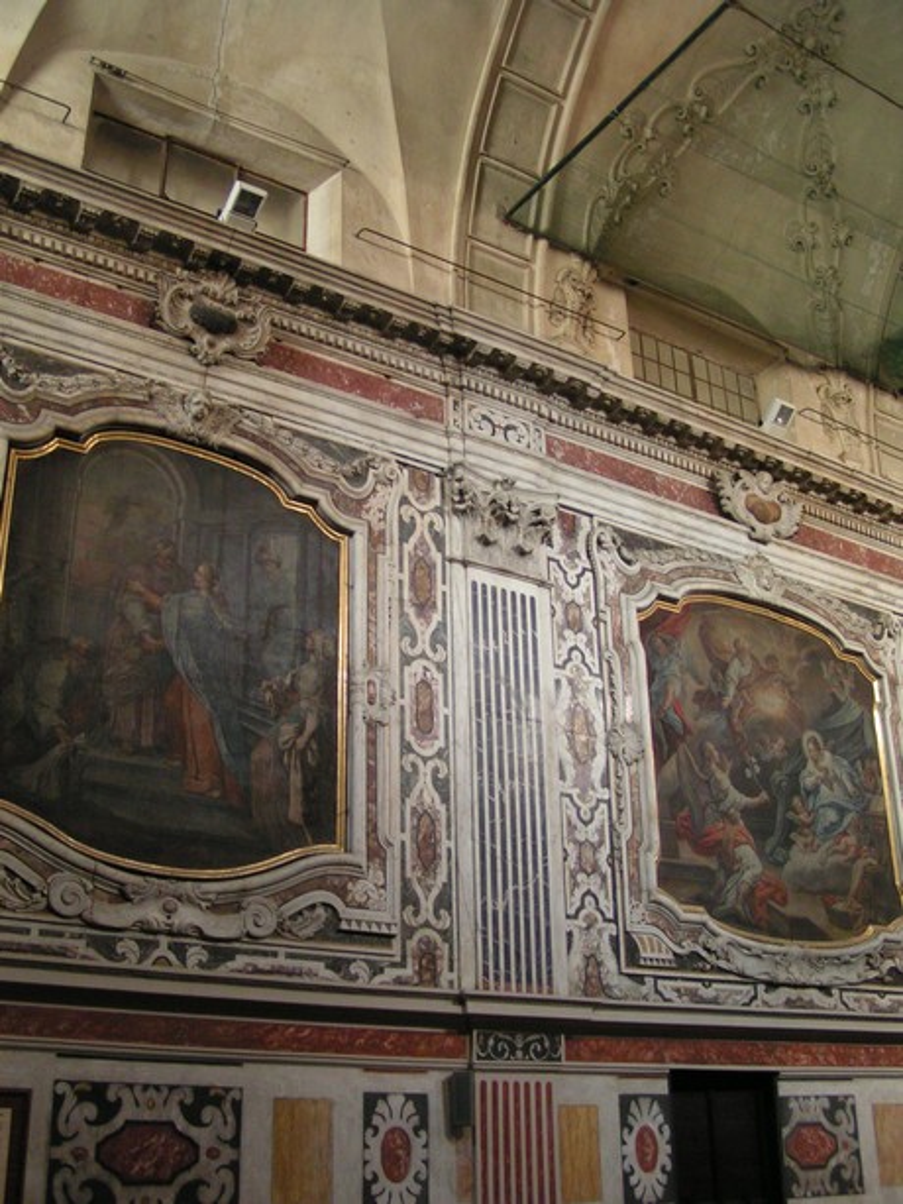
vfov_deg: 49.0
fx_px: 1321
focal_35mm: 38
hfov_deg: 37.7
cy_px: 602
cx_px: 452
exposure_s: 1/15
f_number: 2.8
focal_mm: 5.8
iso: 200
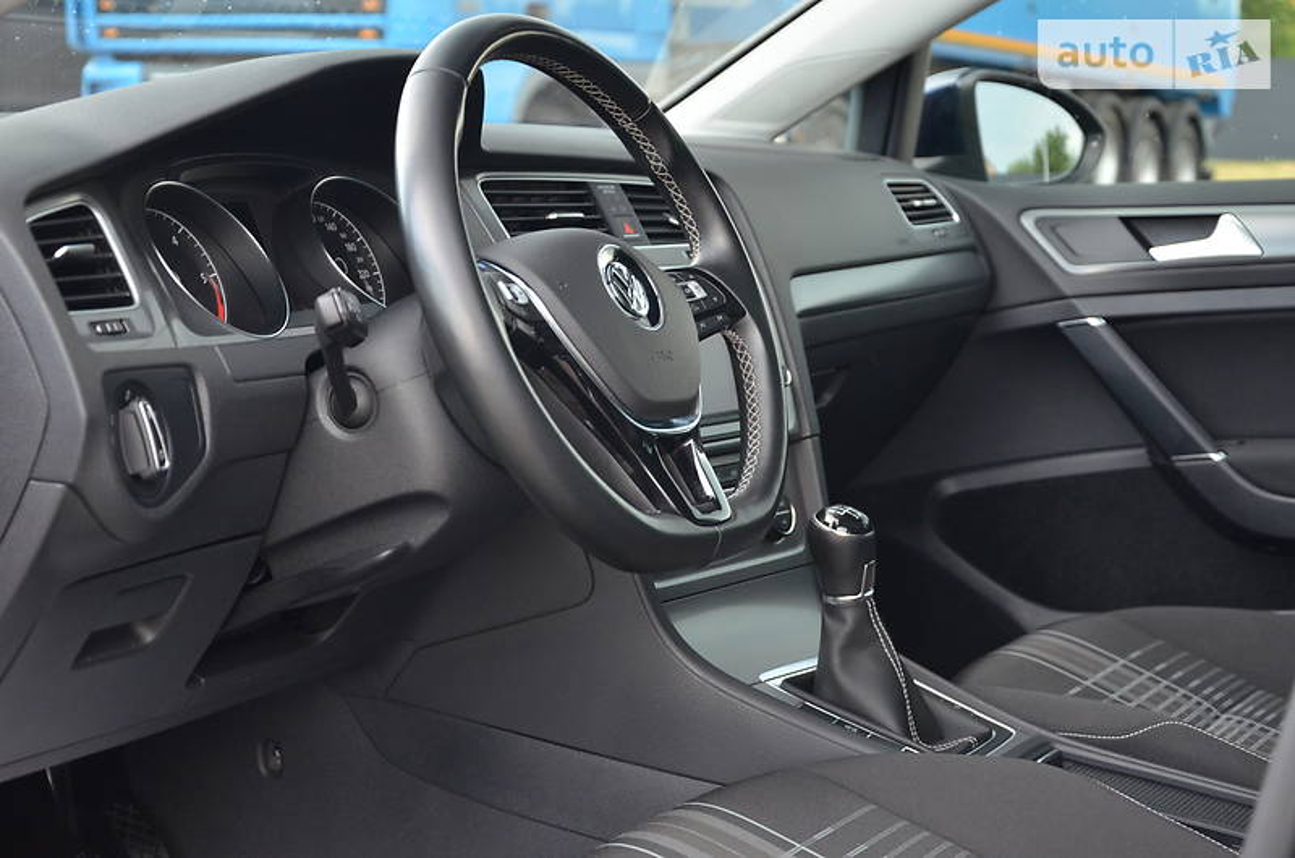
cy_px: 429
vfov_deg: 20.1
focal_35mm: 68
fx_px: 2423
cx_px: 648
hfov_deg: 29.9
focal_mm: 45
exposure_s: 1/30
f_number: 4.8
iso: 1000
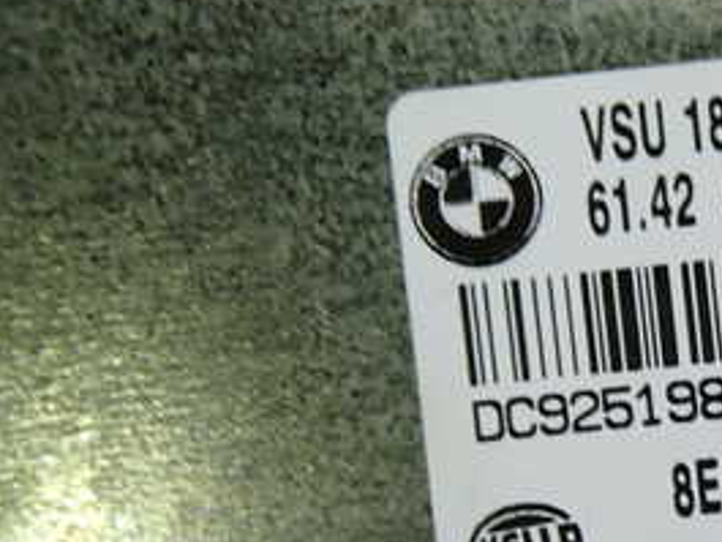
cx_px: 809
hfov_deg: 26.2
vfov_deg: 21.3
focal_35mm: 68
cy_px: 444
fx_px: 1419
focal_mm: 5.4
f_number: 2.3
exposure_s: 1/60
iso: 160
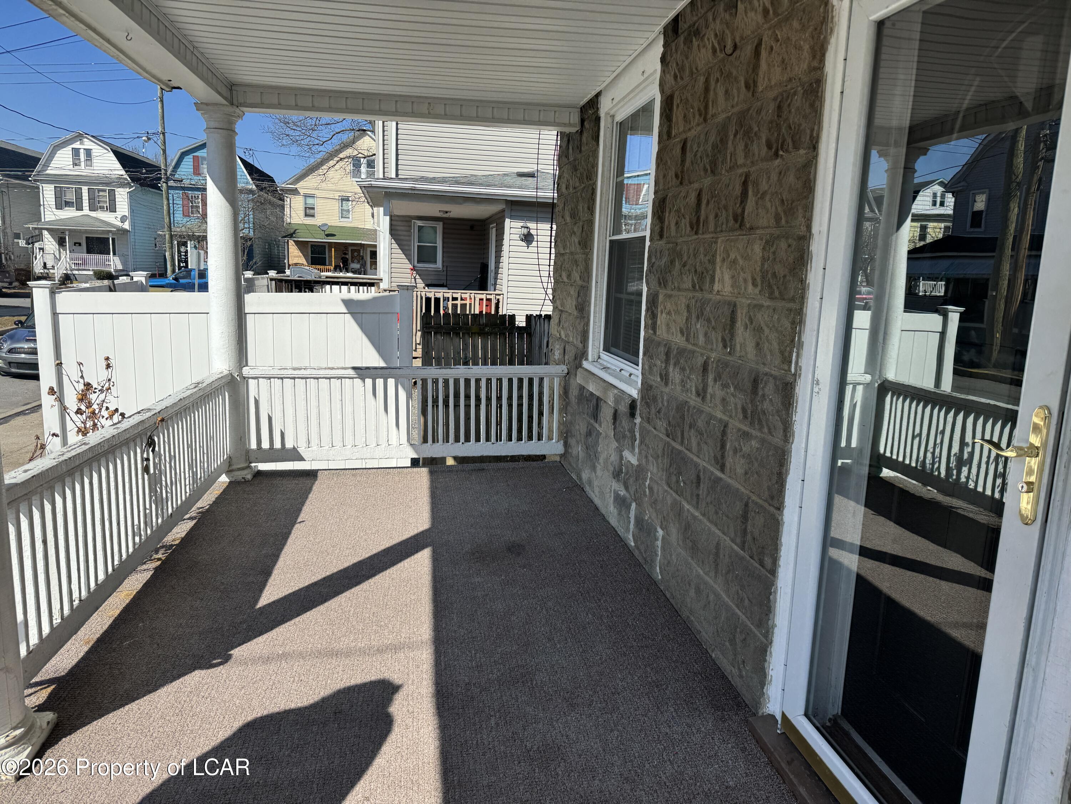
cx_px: 536
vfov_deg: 56.8
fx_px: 743
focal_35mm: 24
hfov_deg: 71.6
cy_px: 402
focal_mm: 6.76
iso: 80
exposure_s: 1/3802
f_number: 1.78
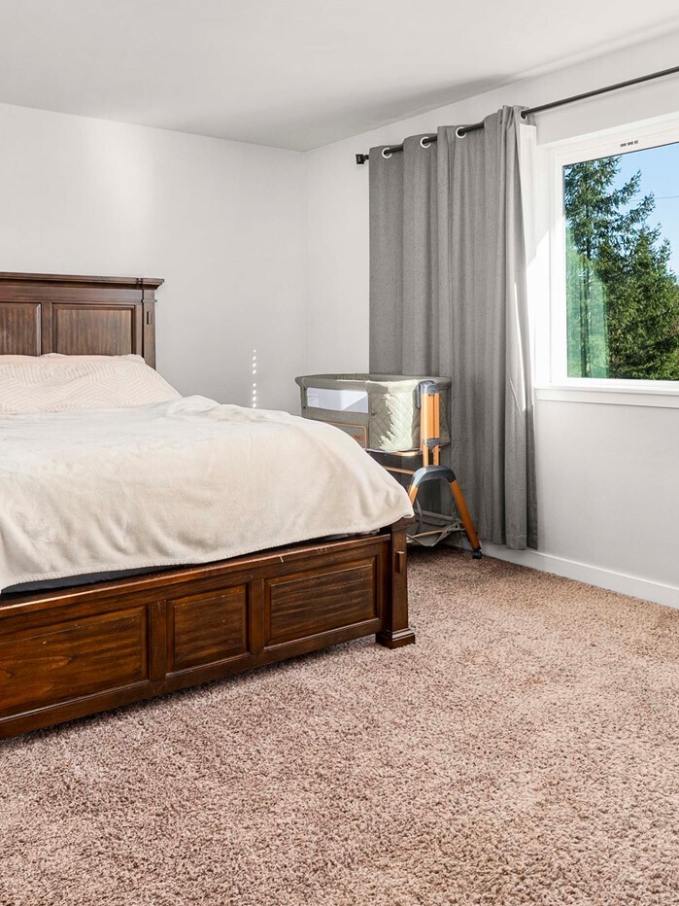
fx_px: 732
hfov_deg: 49.4
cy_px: 367
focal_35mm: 28
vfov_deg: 62.9
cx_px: 272
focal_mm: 16
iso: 100
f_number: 7.1
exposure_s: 1/60
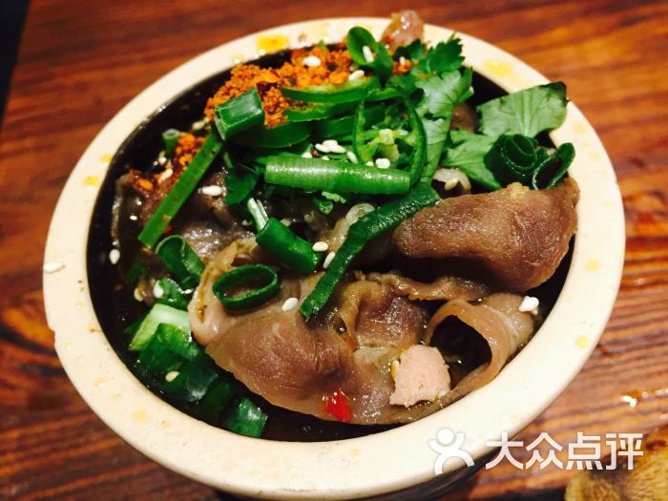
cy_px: 250
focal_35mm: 29
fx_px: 560
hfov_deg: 61.7
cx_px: 334
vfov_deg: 48.2
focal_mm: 4.15
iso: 200
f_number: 2.2
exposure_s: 1/33
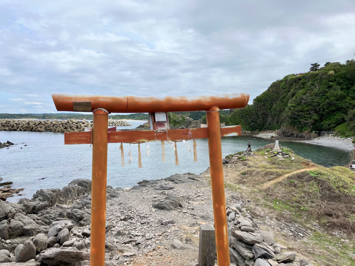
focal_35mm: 28
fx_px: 287
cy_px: 133
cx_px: 178
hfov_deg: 63.4
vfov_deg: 49.7
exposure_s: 1/1736
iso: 20
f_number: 1.8
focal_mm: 3.99
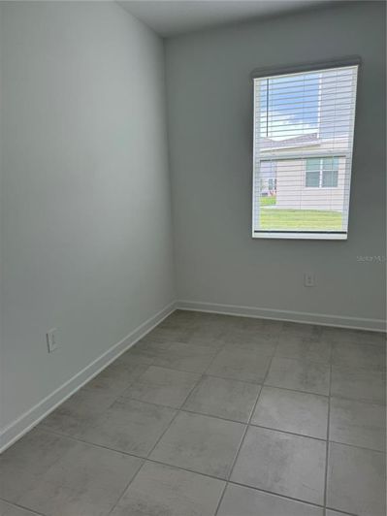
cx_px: 194
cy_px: 258
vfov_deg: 71.6
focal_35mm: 24
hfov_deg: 56.8
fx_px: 358
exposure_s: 1/177
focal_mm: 6.76
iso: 80
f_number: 1.78
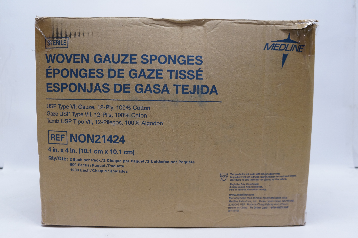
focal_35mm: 30
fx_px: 298
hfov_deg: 62.0
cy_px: 119
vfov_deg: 43.5
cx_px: 179
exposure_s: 1/125
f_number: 4
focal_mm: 20
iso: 800
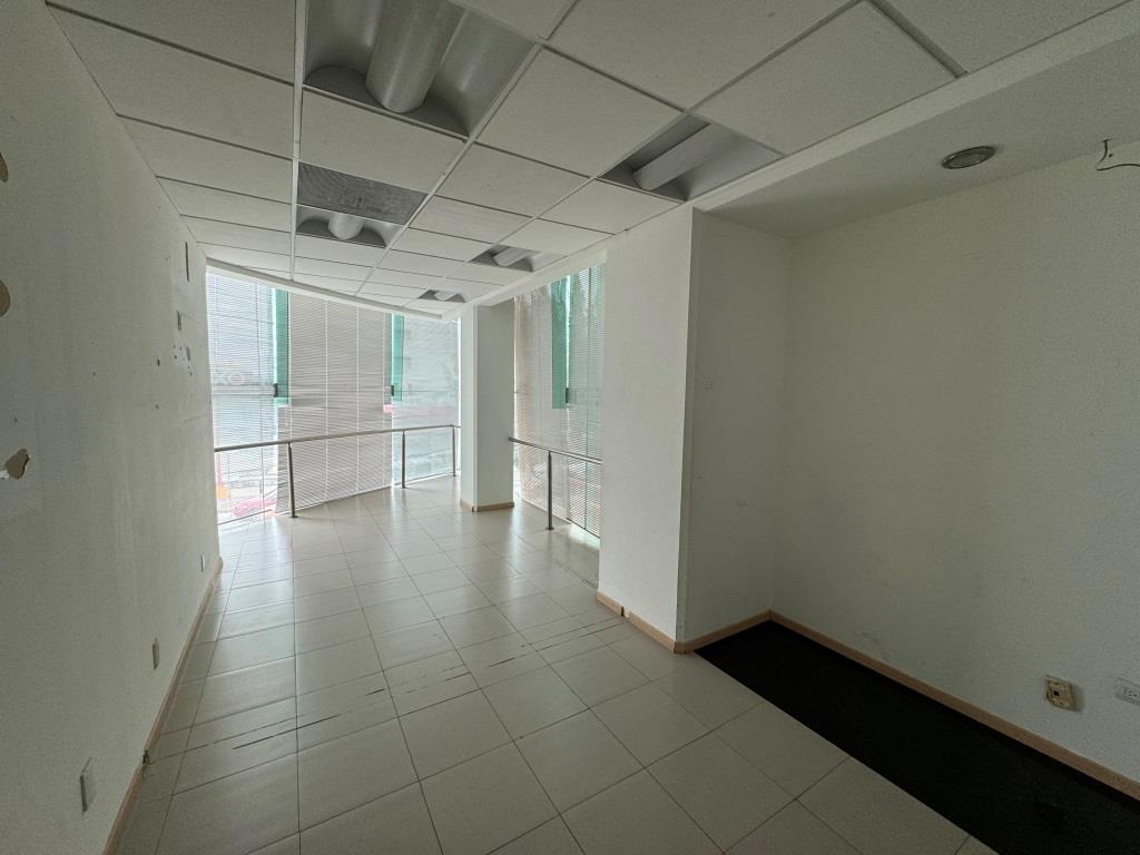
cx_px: 570
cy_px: 428
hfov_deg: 102.1
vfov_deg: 85.7
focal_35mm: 14
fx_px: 461
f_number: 2.2
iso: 64
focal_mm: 2.22
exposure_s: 1/99
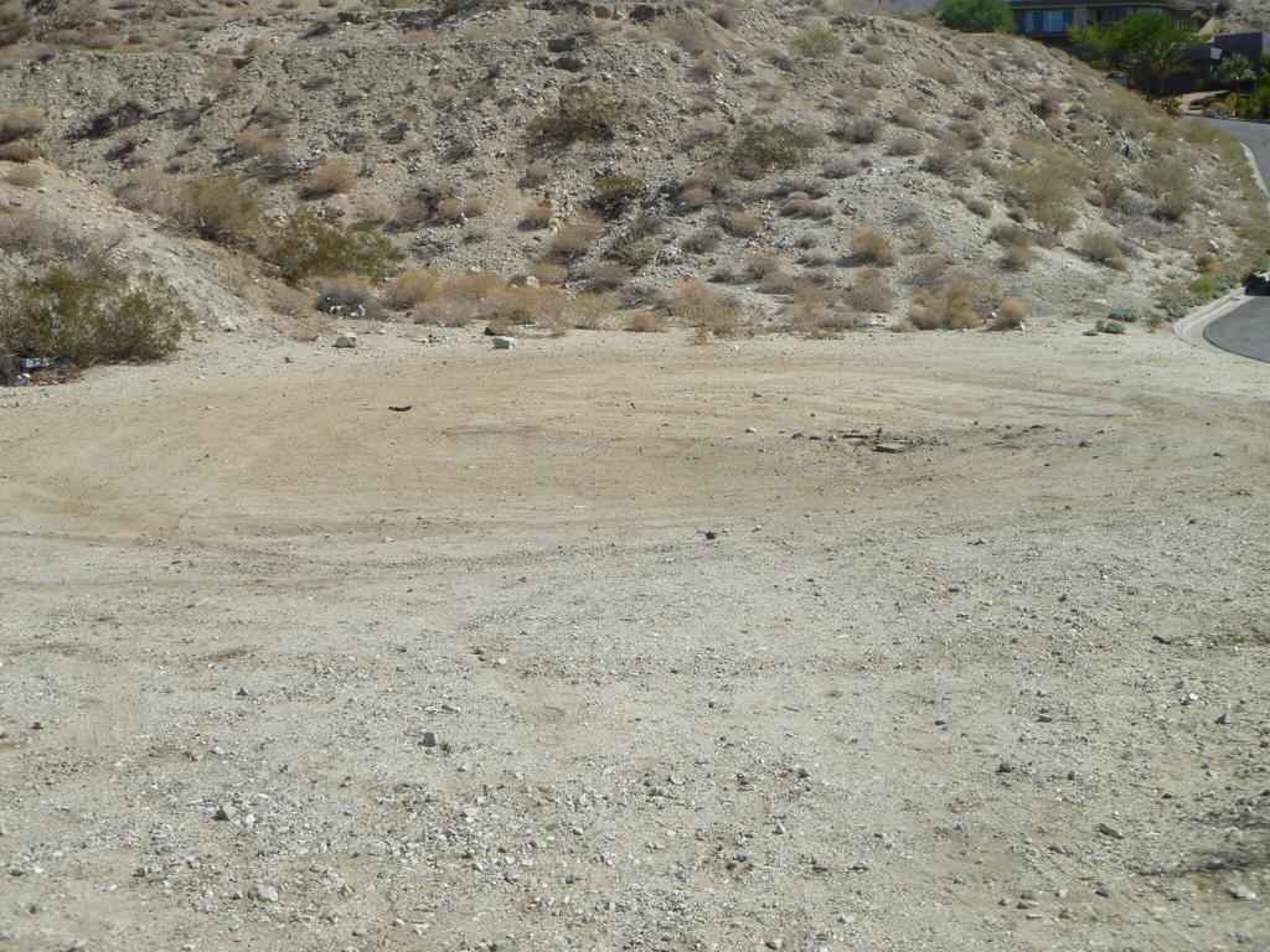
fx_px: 1724
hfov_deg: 40.4
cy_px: 476
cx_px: 635
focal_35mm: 47
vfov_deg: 30.9
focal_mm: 8.4
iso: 80
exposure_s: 1/1000
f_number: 3.8
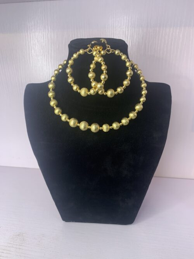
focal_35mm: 26
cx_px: 97
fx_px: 194
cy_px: 130
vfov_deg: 67.3
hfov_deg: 53.0
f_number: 1.8
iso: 40
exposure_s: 1/98
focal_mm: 4.25
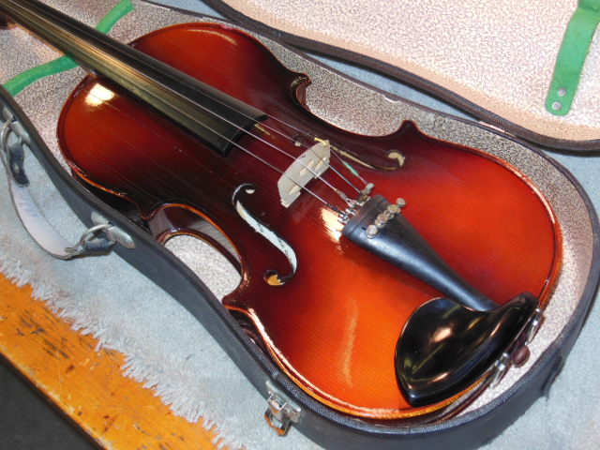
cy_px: 225
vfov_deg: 28.0
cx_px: 300
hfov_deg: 36.8
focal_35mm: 52
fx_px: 901
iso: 200
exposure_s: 1/60
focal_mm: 9.3
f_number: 4.7
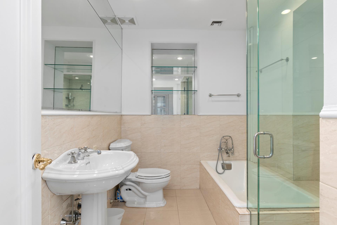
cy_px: 112
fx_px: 183
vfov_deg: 63.2
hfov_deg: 85.4
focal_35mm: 20
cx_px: 168
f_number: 8
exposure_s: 1/25
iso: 100
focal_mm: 13
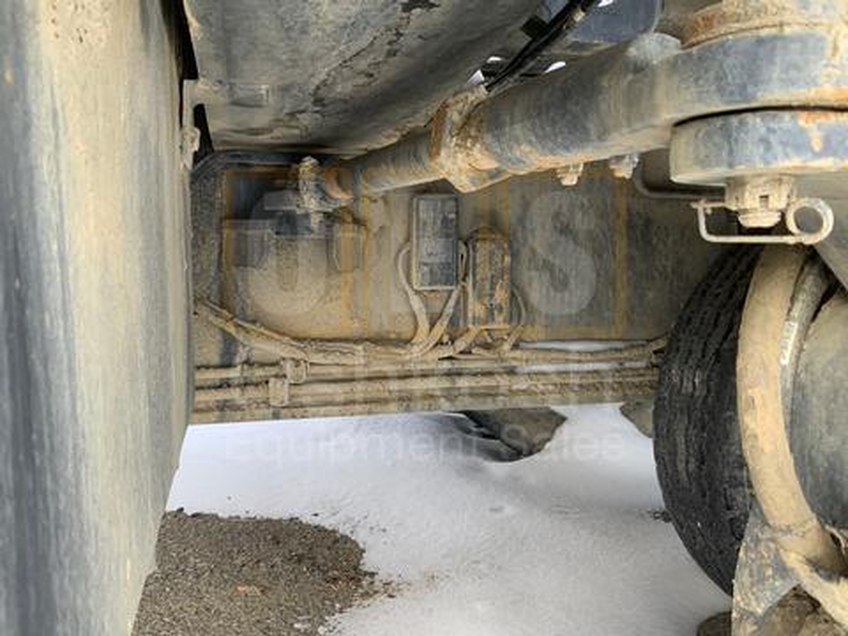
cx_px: 424
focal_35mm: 29
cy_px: 318
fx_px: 710
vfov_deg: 48.2
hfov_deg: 61.7
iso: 32
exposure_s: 1/122
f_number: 1.8
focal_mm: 3
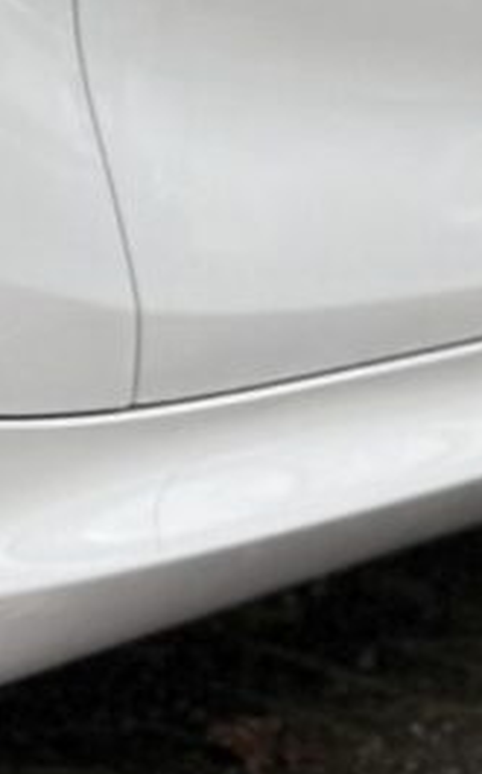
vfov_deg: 8.4
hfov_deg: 4.7
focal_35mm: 246
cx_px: -1686
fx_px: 5184
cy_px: -245
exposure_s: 1/660
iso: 100
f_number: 1.78
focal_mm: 6.76
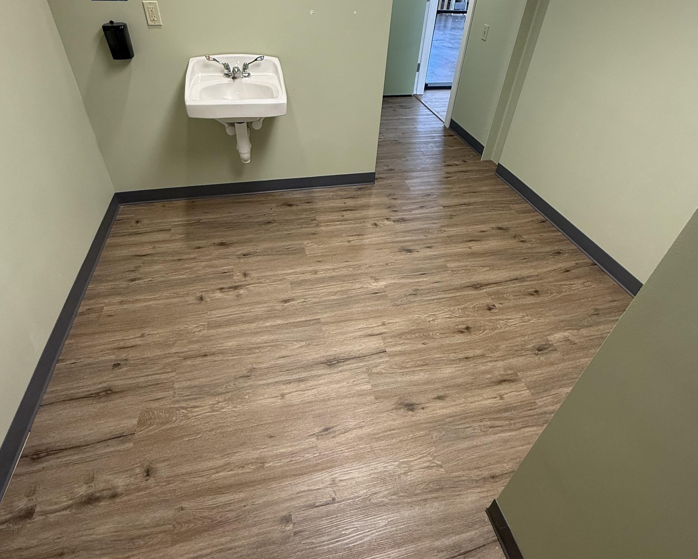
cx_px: 342
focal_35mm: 19
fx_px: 393
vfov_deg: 69.9
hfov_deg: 83.3
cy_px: 214
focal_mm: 2.22
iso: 160
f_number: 2.2
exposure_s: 1/60
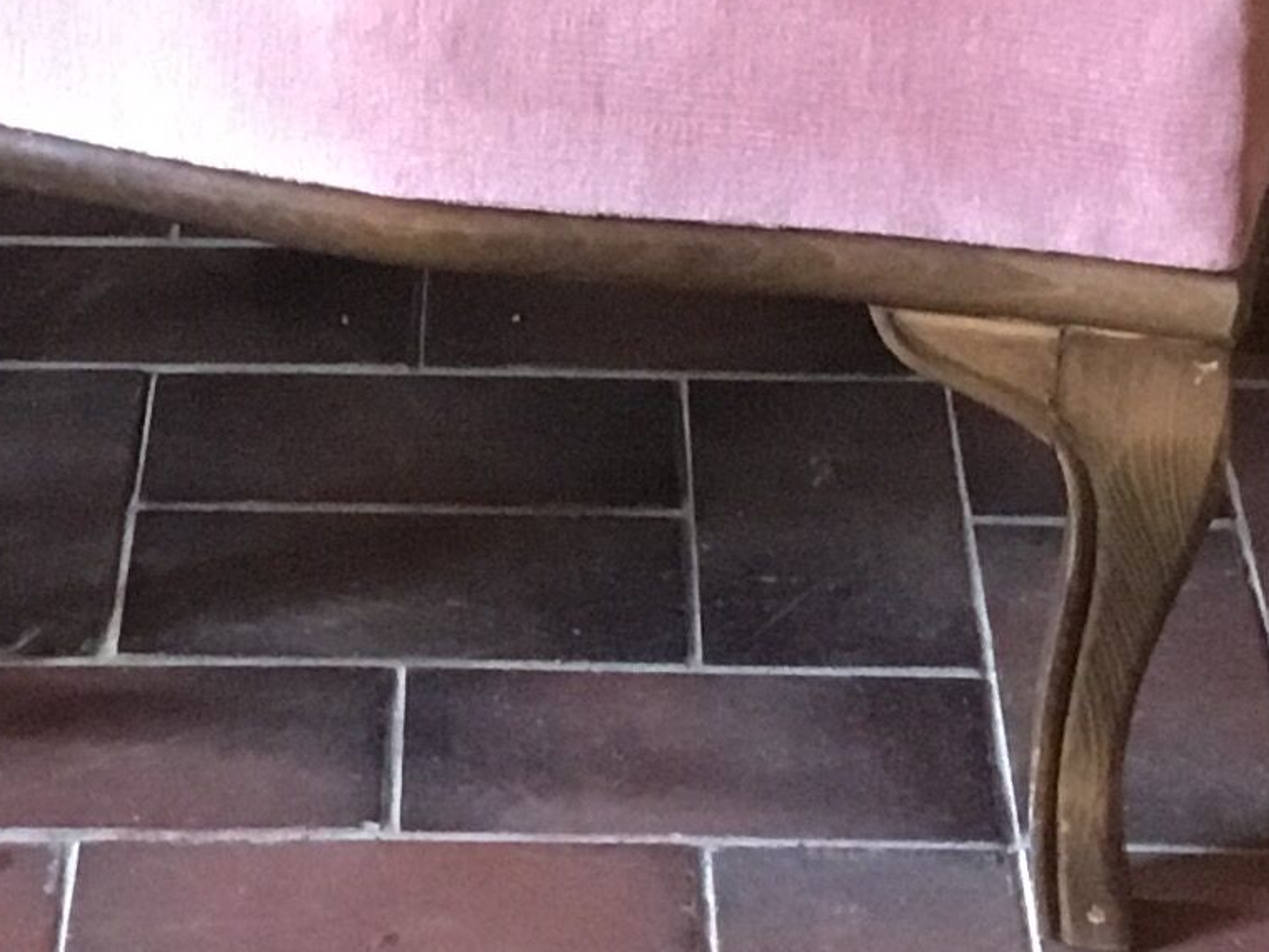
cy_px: -779
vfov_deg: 10.5
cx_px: 644
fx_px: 4876
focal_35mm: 133
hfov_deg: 14.8
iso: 250
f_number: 2.4
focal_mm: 3.3
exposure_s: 1/17
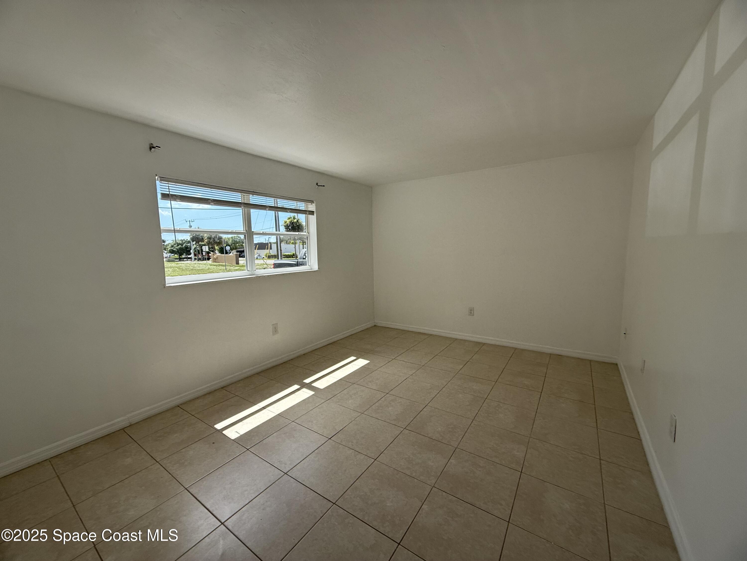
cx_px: 374
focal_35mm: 14
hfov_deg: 102.1
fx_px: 302
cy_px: 280
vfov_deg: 85.7
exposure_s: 1/970
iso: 64
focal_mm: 2.22
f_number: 2.2
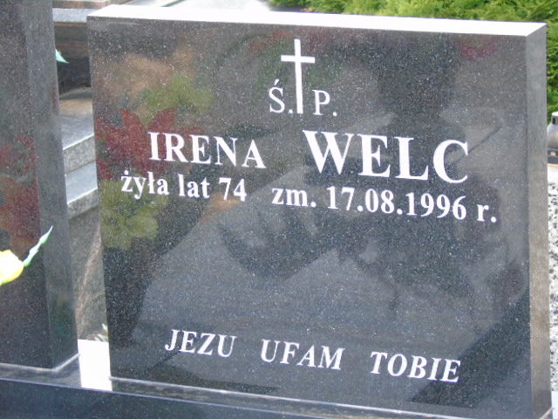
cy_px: 210
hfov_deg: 13.9
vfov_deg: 10.4
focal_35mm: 142
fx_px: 2289
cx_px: 279
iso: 400
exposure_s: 1/60
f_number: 4.7
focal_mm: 25
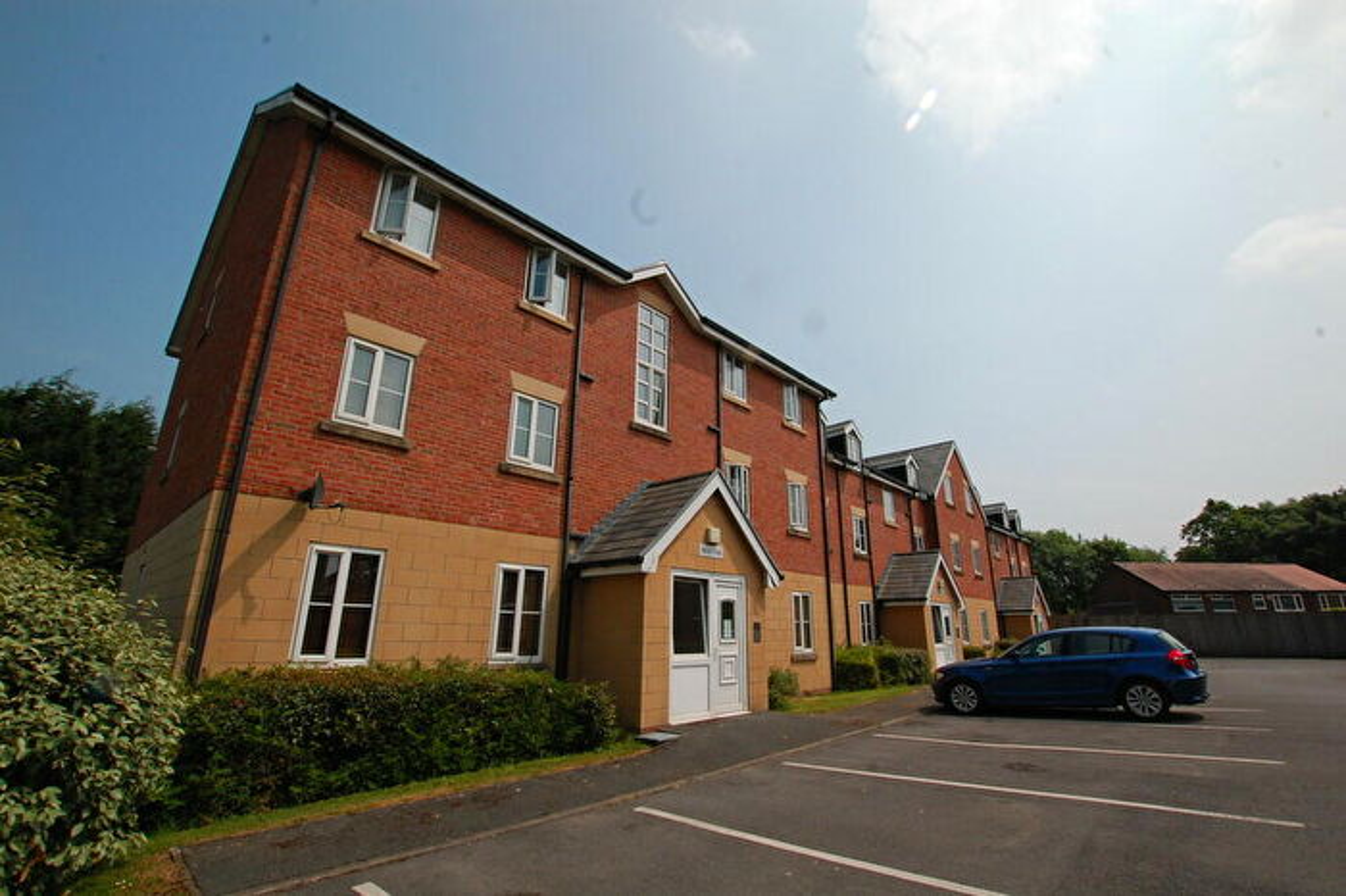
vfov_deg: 77.3
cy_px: 448
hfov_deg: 100.4
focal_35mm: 15
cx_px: 673
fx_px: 561
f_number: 11
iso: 400
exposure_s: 1/500
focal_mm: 10
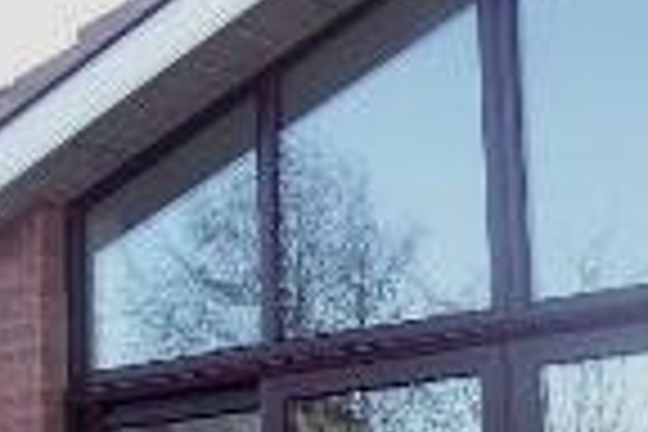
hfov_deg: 20.3
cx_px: 626
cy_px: 428
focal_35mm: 98
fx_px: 1764
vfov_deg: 13.8
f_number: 2.7
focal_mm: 5.6
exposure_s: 1/90
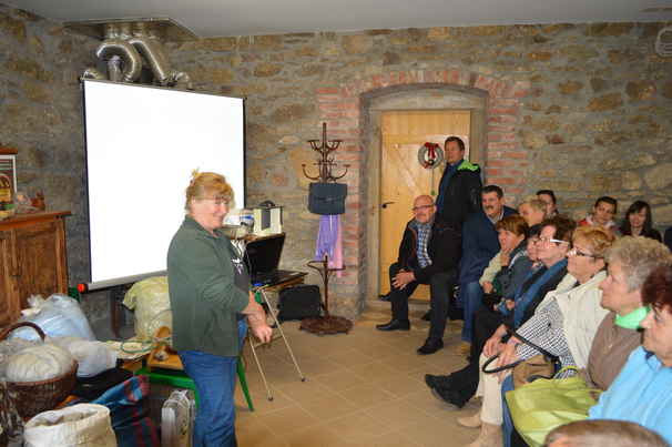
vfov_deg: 47.9
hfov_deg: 67.4
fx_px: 504
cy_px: 224
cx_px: 336
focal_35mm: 27
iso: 400
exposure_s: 1/60
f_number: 3.5
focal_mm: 18
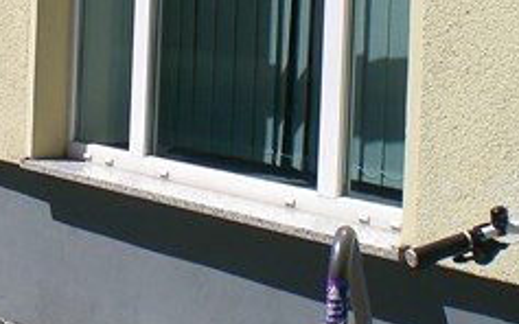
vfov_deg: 11.8
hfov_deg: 19.0
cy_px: -55
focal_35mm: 109
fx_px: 1541
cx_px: 123
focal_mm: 6.3
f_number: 4.4
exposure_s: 1/640
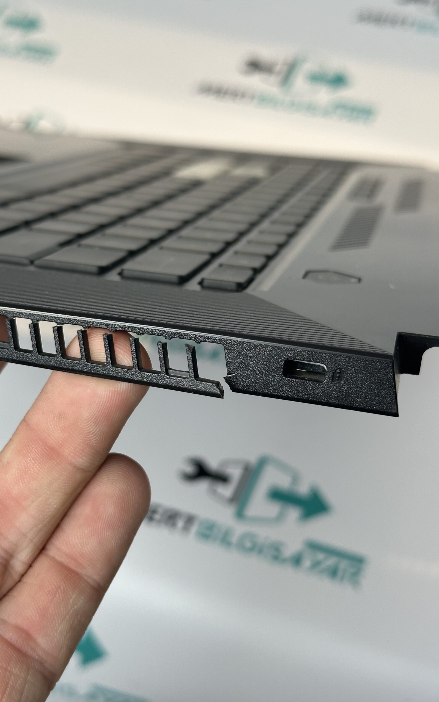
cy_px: 350
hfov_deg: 25.3
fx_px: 976
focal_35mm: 51
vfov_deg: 39.6
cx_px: 204
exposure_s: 1/340
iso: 64
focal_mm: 6.86
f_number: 1.78
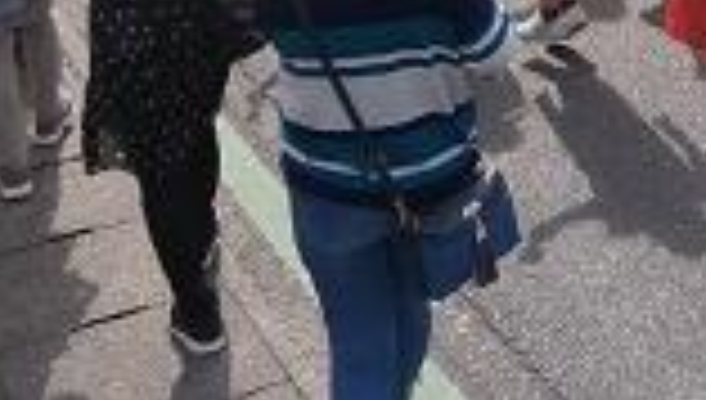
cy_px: -270
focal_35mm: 72
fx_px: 1350
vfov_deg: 15.1
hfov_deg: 28.9
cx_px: 531
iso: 80
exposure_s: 1/800
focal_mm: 4.7
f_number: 2.8
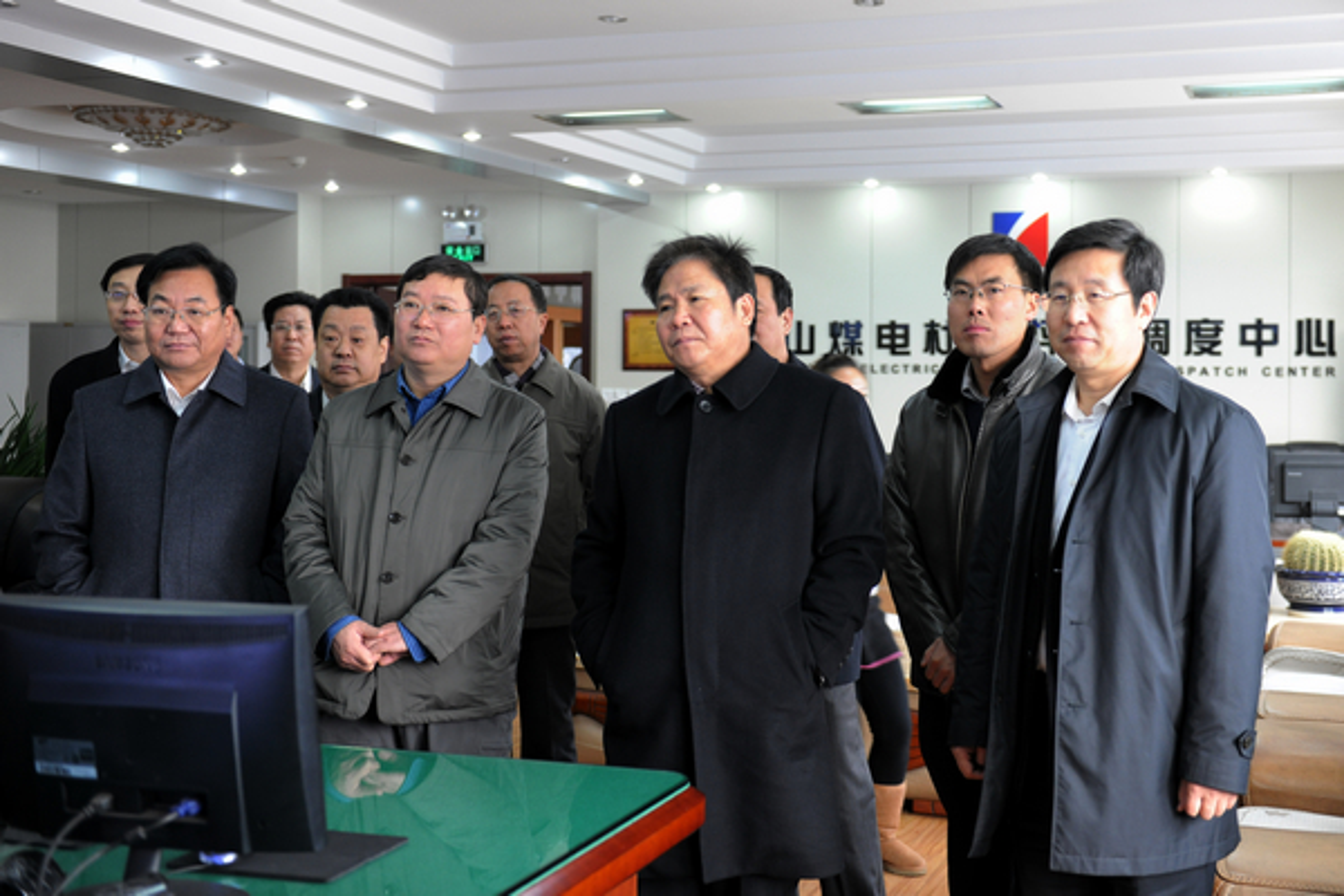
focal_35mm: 38
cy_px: 448
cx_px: 672
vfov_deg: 35.1
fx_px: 1419
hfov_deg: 50.7
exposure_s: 1/60
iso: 800
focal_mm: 38
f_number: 3.2
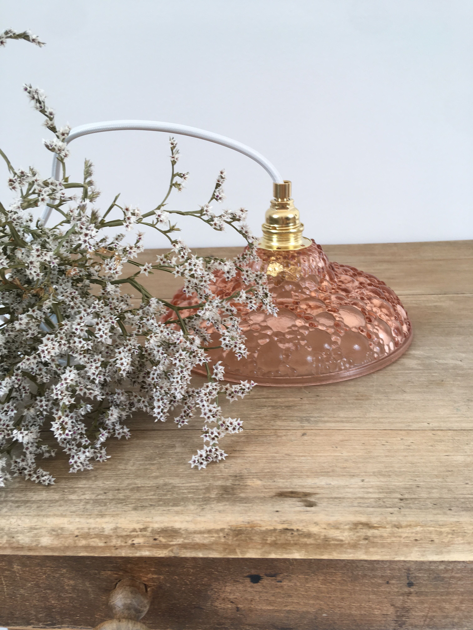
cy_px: 315
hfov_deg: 48.2
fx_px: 528
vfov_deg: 61.7
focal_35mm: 29
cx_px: 236
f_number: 2.2
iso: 25
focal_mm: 4.15
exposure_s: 1/50
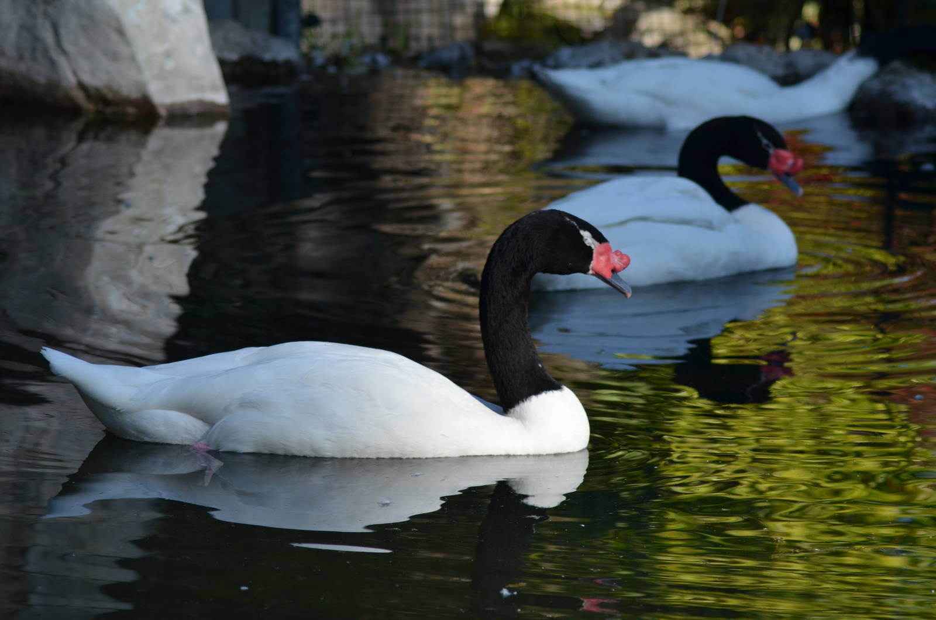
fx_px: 5254
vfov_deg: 6.8
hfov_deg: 10.2
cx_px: 468
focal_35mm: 202
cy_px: 310
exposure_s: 1/1600
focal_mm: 135
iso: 400
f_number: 5
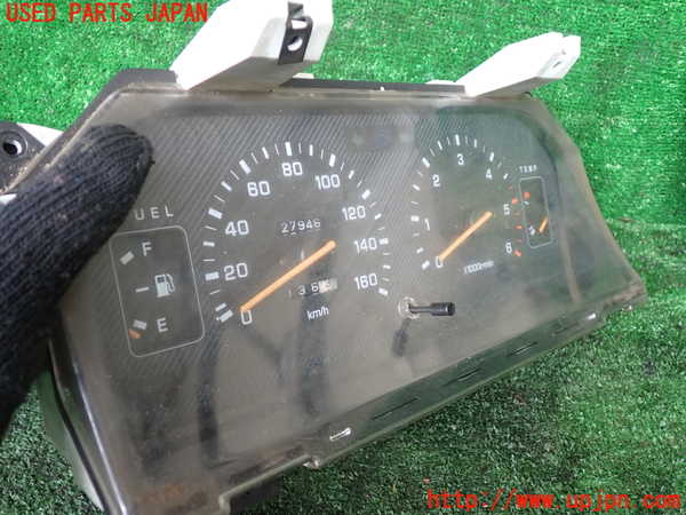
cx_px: 343
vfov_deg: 46.8
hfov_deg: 60.0
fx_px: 595
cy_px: 258
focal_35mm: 30
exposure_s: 1/60
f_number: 2.3
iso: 200
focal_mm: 5.4
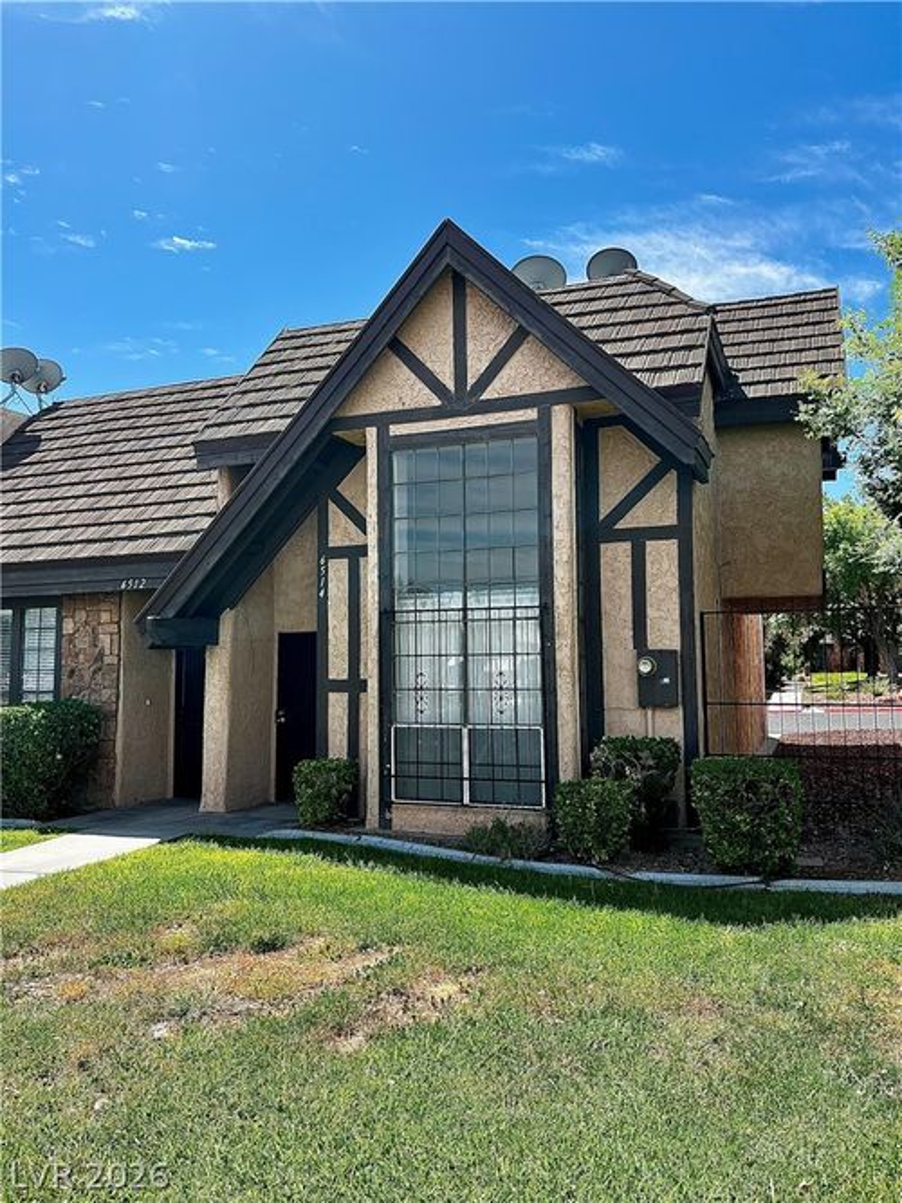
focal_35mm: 26
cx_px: 451
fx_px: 904
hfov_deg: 53.0
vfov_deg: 67.3
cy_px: 602
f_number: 1.5
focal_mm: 5.7
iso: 50
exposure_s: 1/2762
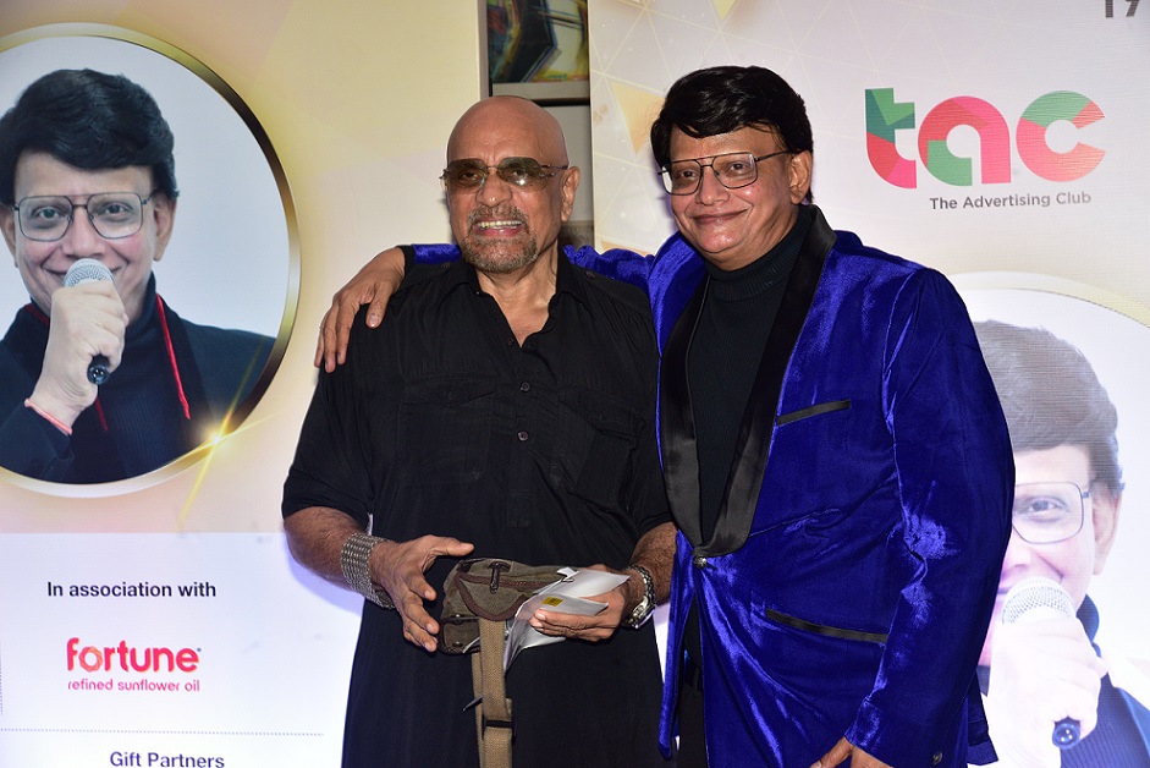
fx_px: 2492
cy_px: 384
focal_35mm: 78
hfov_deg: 26.0
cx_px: 575
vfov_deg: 17.5
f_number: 7.1
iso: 1000
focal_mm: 78
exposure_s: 1/60
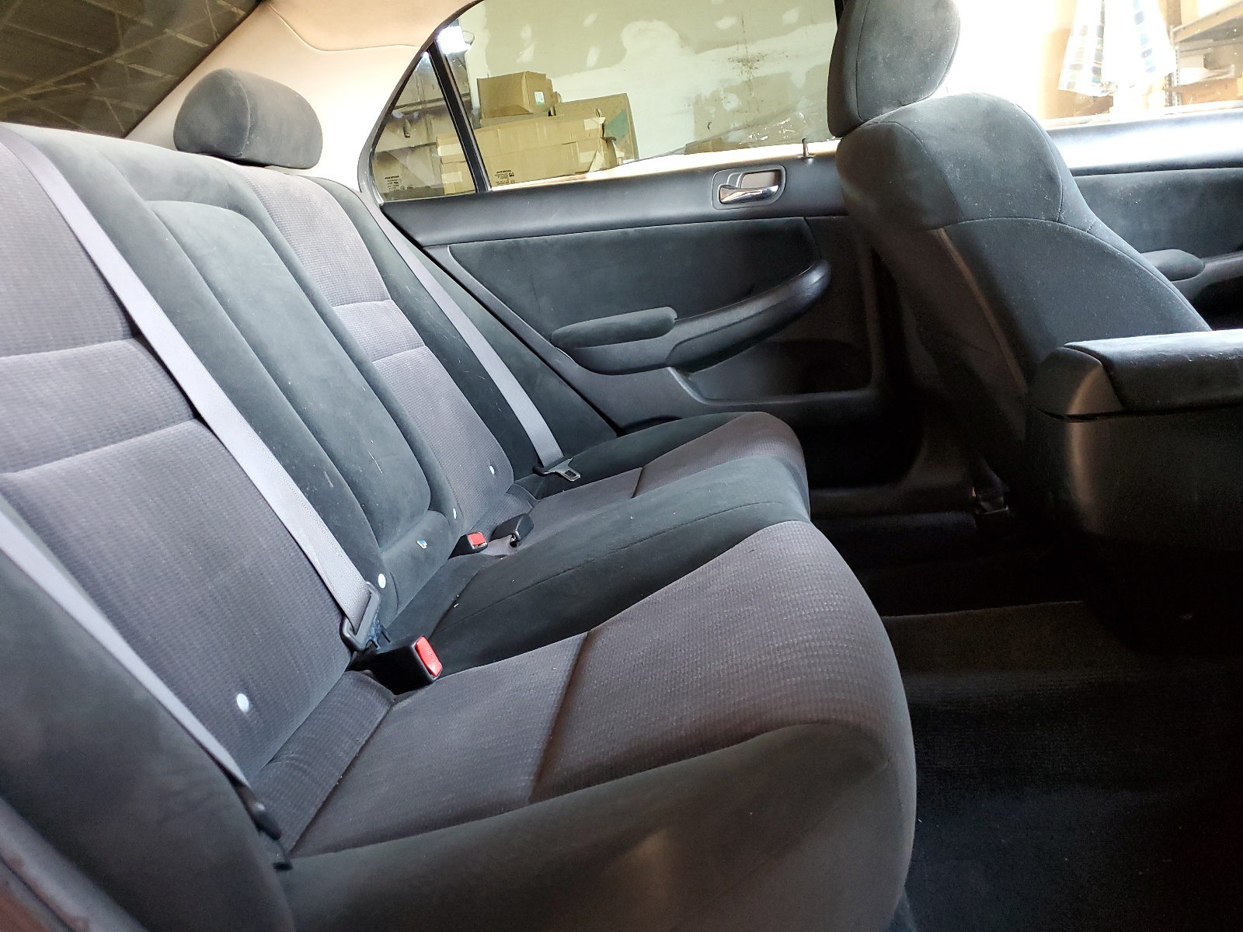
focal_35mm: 26
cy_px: 466
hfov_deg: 67.3
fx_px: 934
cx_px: 622
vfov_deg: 53.1
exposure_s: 1/17
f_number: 1.5
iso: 302
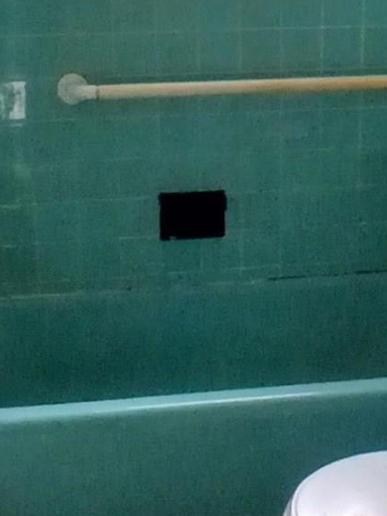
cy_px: 163
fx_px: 1029
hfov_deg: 21.3
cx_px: 243
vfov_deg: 27.9
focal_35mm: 69
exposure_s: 1/30
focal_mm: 1.4
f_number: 2.2
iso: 200
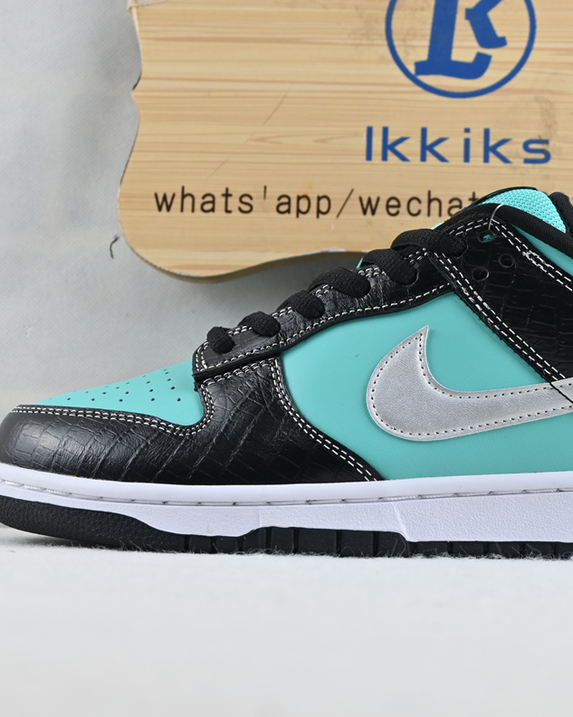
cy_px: 358
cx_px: 408
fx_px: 1380
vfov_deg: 29.1
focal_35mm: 65
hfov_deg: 23.3
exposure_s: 1/40
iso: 100
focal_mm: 30.5
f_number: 4.8
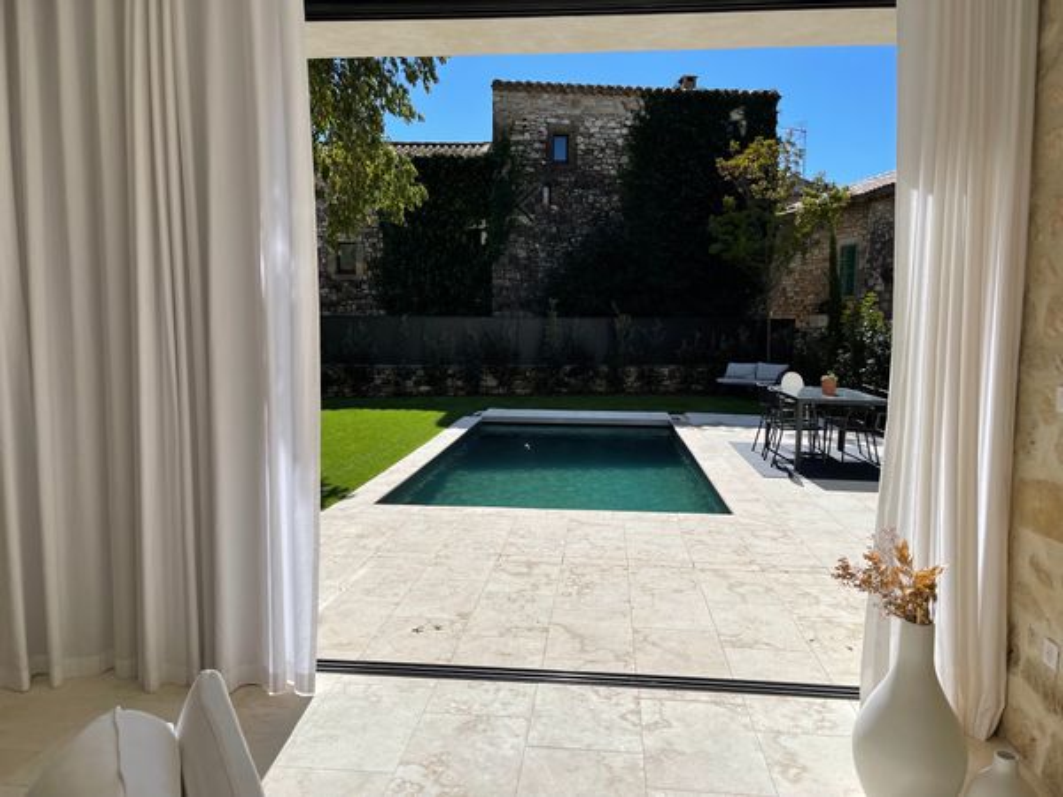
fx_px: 798
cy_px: 398
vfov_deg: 53.1
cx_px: 532
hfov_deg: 67.3
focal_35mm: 26
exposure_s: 1/5376
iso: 32
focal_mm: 5.1
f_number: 1.6
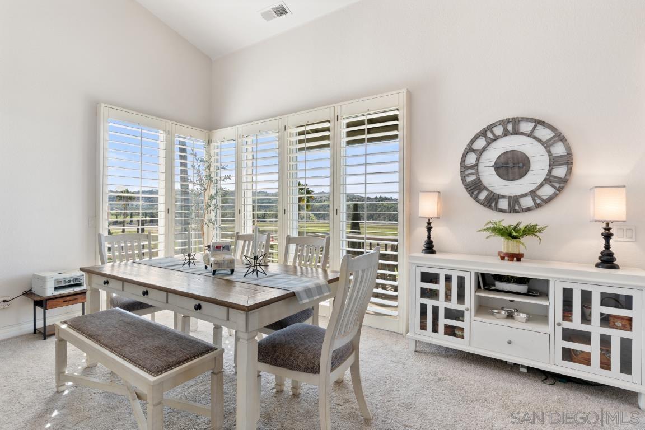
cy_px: 215
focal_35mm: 17
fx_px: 305
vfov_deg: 70.4
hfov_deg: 93.3
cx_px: 322
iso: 80
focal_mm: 17
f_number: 8
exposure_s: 1/8
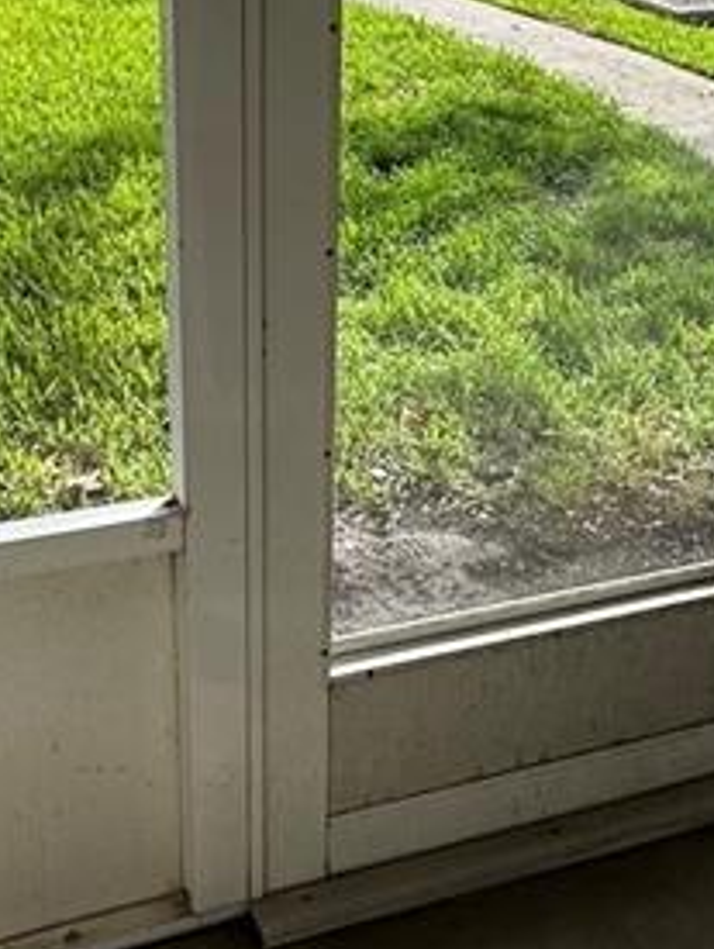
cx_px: 379
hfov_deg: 24.1
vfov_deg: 31.6
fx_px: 1674
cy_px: 456
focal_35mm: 61
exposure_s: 1/360
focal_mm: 2.22
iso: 40
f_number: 2.2
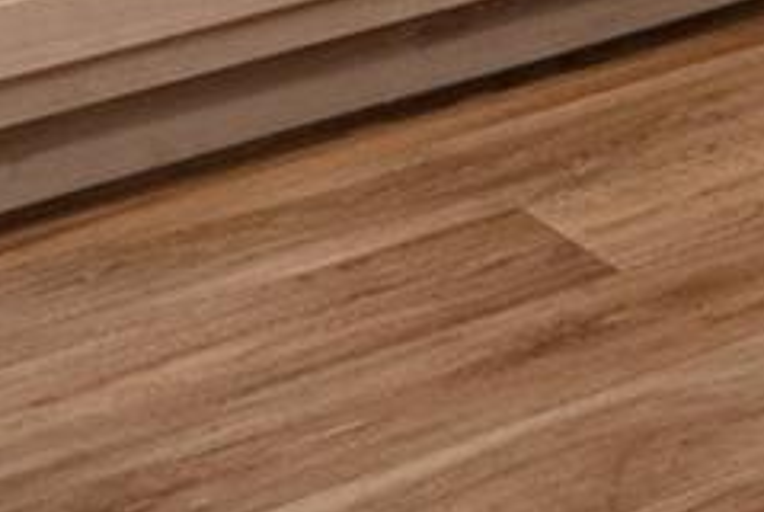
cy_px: -1149
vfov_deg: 7.7
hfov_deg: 11.8
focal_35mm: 150
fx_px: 3194
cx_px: 1659
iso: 320
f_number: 8
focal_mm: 15
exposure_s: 1/40
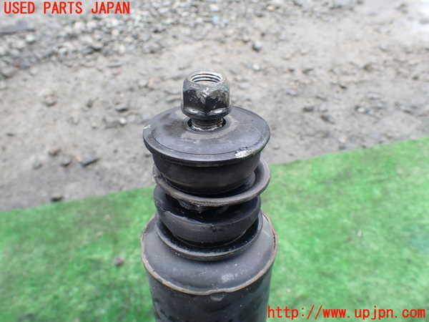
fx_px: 372
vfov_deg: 46.8
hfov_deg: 60.0
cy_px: 161
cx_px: 214
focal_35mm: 30
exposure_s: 1/160
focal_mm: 5.4
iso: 100
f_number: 3.2
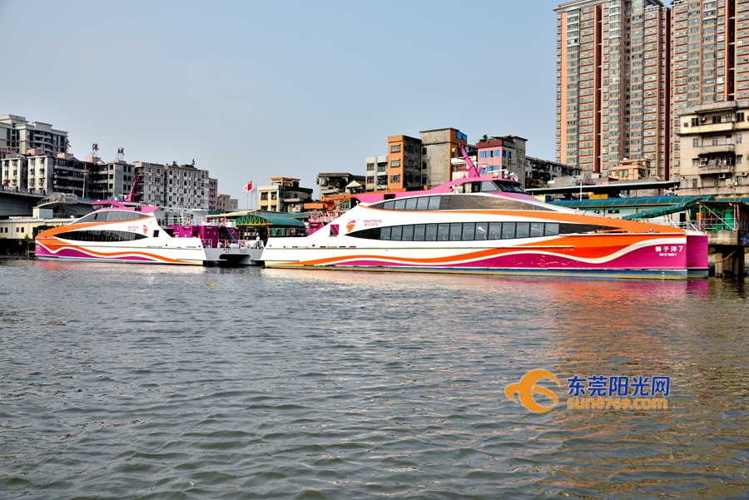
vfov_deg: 41.2
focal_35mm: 32
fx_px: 666
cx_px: 374
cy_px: 250
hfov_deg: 58.7
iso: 160
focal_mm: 32
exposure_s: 1/800
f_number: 8
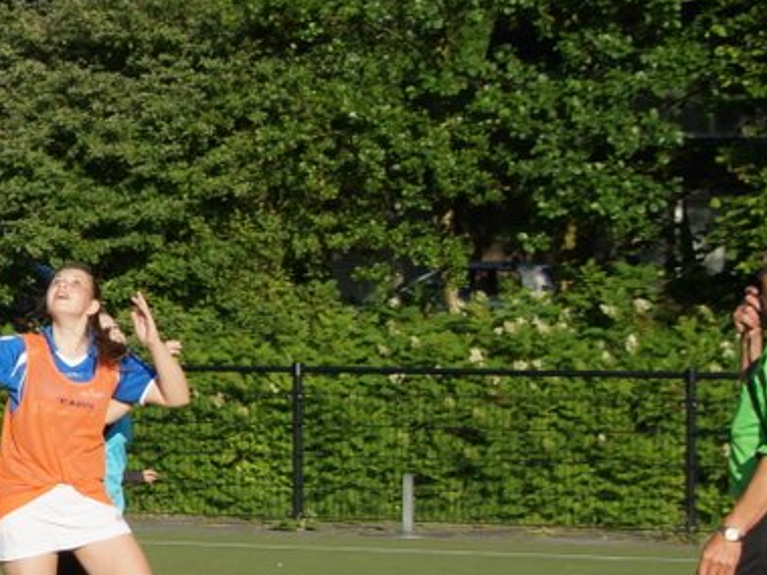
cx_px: -40
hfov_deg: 14.2
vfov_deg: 10.9
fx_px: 3019
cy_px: 228
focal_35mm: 136
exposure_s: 1/320
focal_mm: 35
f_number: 9
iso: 200
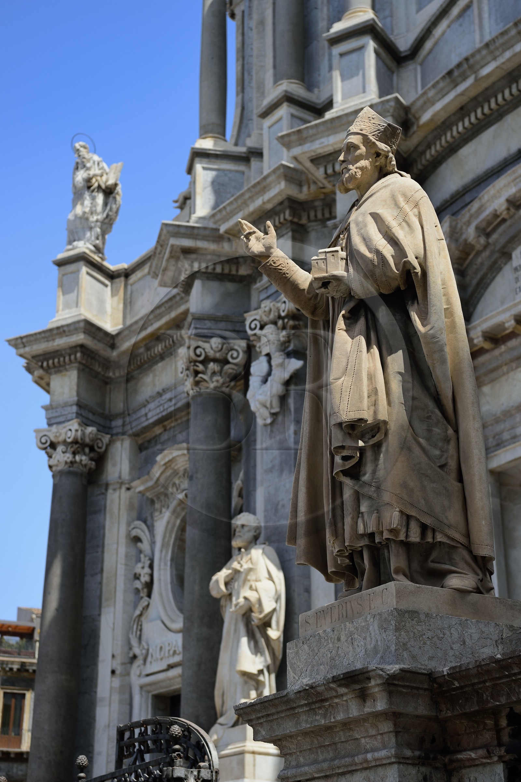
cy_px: 391
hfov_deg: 21.9
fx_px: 1347
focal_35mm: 62
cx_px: 260
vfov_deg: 32.4
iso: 200
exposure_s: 1/800
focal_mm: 62
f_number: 5.6
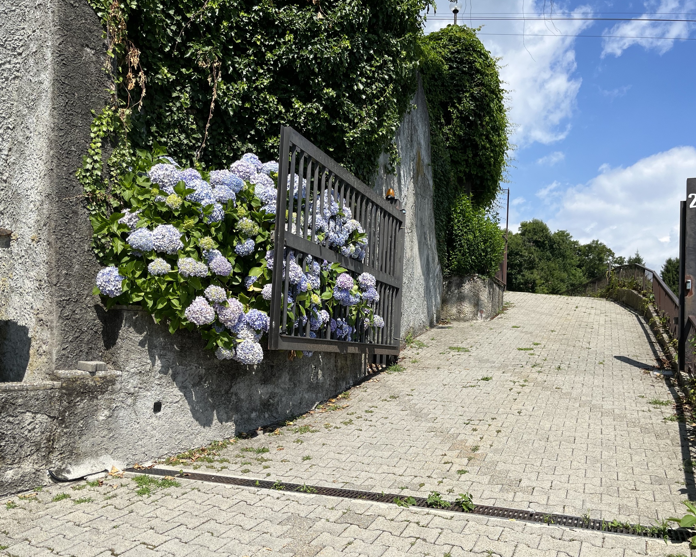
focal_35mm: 30
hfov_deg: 58.7
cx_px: 368
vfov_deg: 48.4
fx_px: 618
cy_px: 303
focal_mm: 5.1
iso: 50
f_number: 1.6
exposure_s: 1/4651
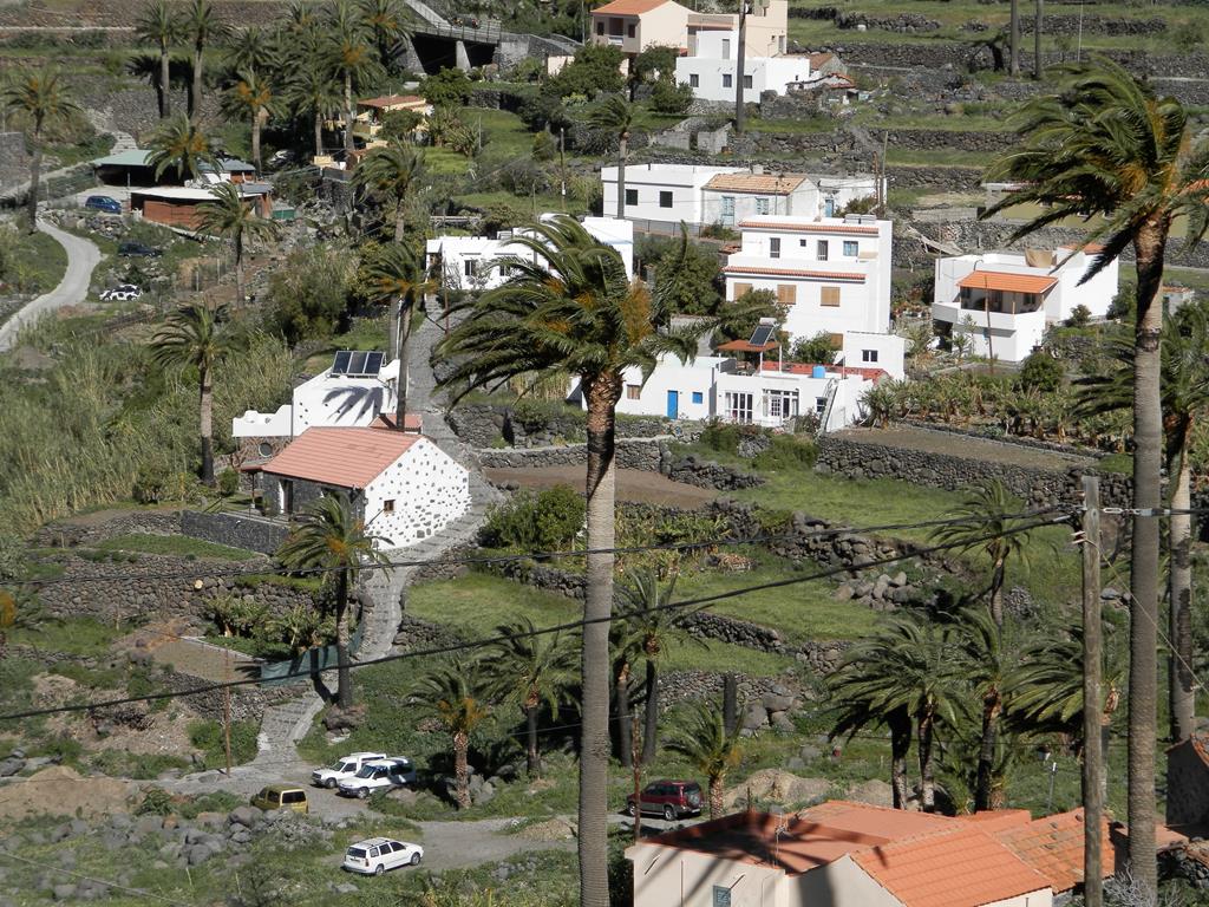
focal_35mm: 106
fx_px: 3702
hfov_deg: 18.5
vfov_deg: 14.0
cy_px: 454
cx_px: 604
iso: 80
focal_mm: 19
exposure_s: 1/1000
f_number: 4.5
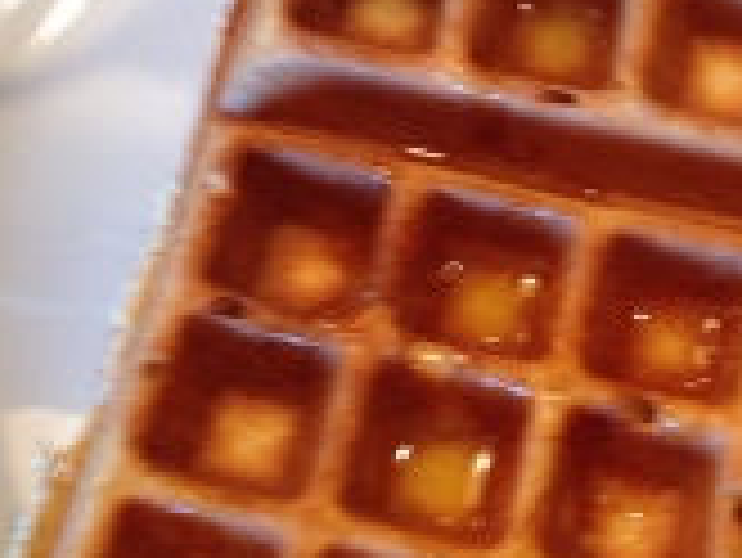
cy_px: 171
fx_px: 2059
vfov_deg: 15.4
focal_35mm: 96
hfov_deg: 20.1
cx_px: 643
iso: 80
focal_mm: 4.12
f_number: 2.4
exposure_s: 1/20
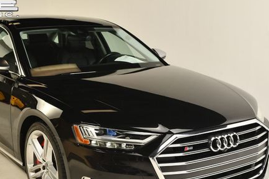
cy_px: 129
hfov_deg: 34.4
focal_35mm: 58
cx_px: 109
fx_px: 433
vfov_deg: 23.2
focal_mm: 26
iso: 100
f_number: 10
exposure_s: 1/160
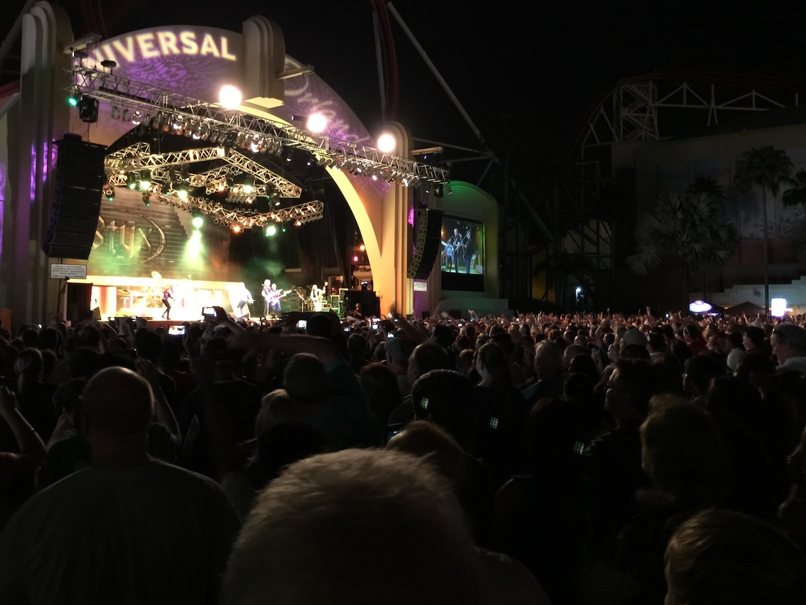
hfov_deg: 58.3
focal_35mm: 31
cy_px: 286
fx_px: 722
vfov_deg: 45.4
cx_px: 424
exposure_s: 1/4
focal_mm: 4.15
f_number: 2.2
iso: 80
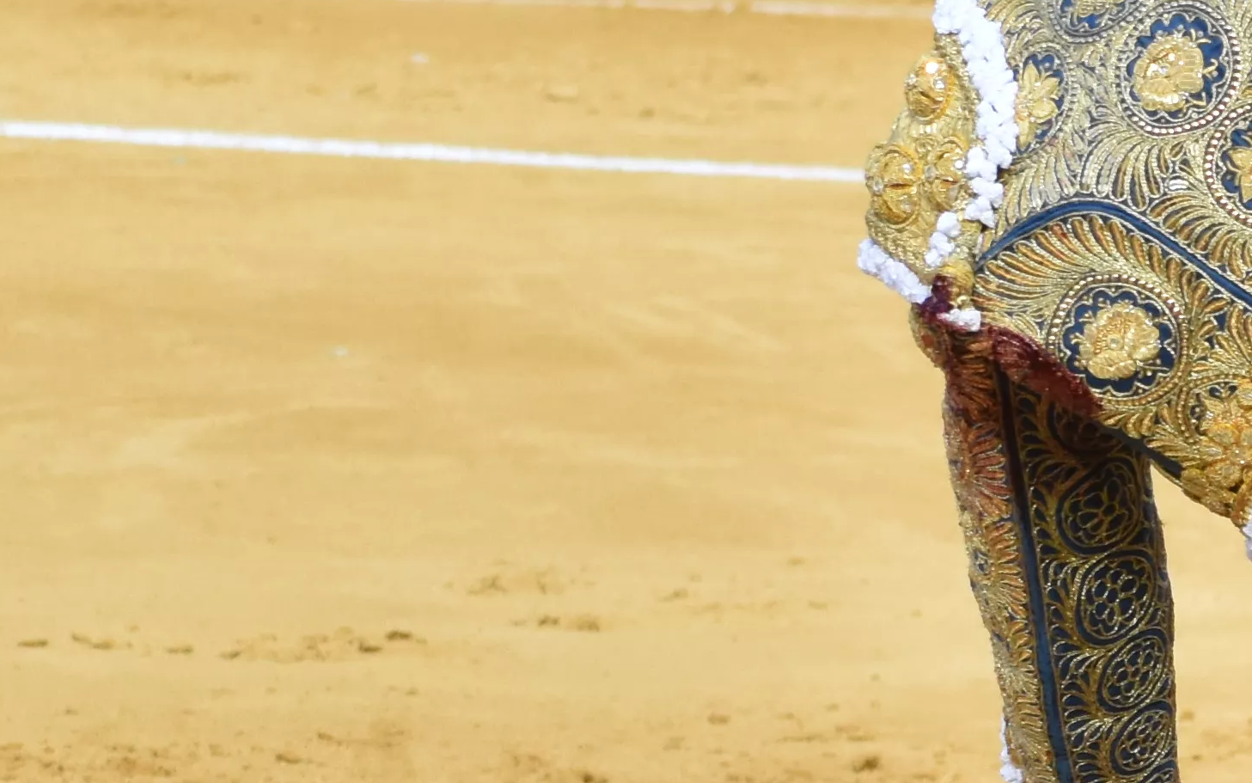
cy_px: 766
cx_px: 1920
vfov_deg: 2.0
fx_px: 21908
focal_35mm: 642
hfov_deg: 3.3
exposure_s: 1/1000
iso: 800
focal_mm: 102
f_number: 8
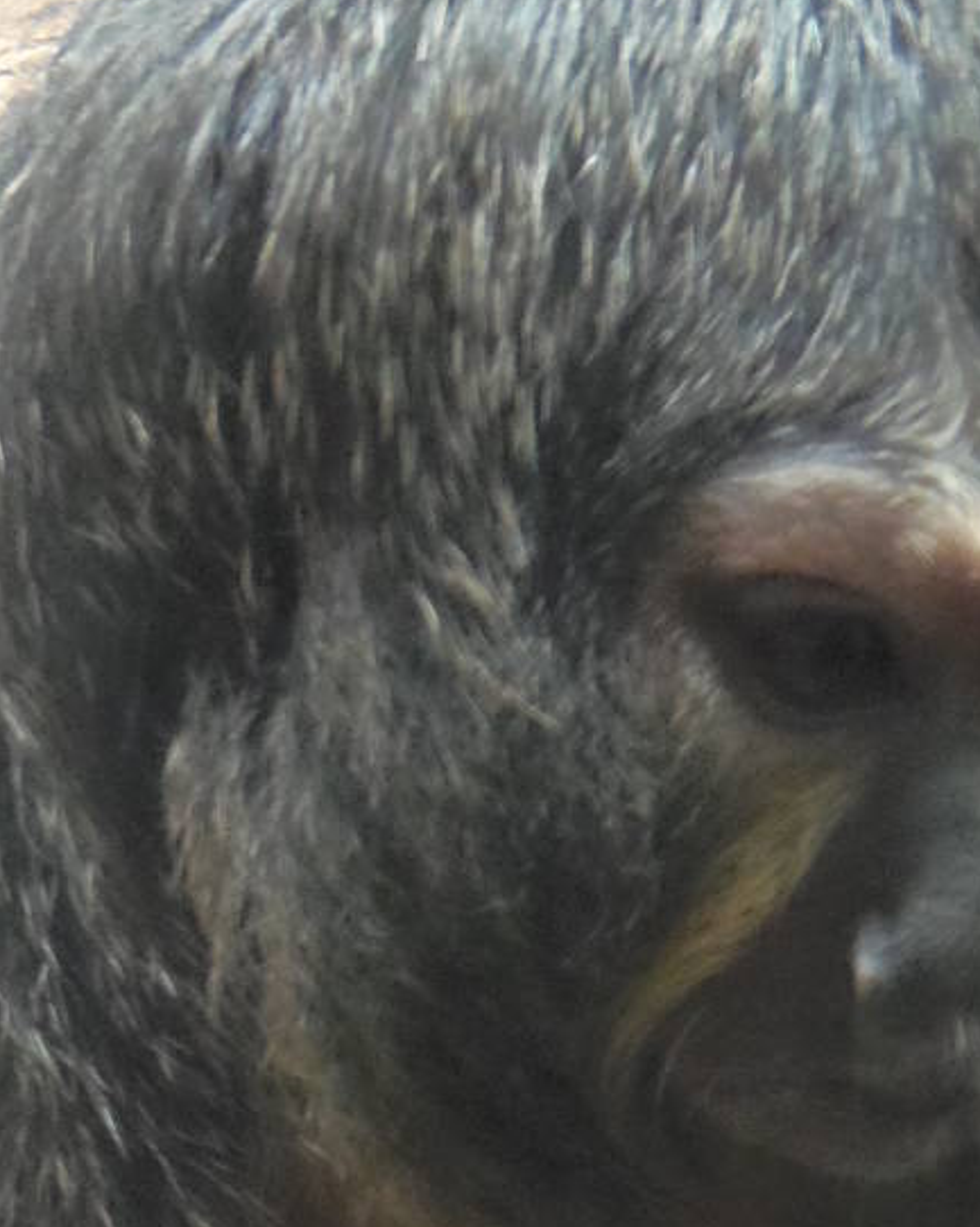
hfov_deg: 3.9
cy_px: 912
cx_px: 828
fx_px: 14224
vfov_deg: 4.9
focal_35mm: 392
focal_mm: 25.2
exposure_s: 1/20
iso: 400
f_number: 4.7
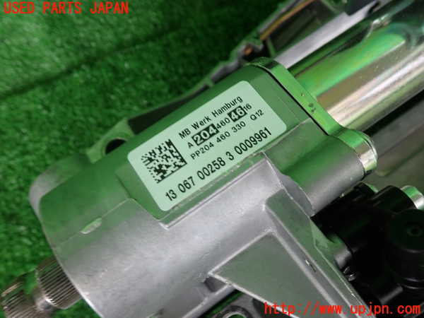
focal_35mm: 30
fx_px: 367
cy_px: 159
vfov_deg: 46.8
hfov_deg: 60.0
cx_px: 212
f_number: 2.3
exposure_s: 1/40
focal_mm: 5.4
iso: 200
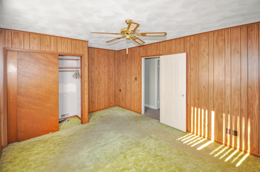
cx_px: 130
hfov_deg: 100.5
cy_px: 86
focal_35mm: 15
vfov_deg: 77.2
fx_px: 108
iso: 640
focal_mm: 10
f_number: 4
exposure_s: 1/60
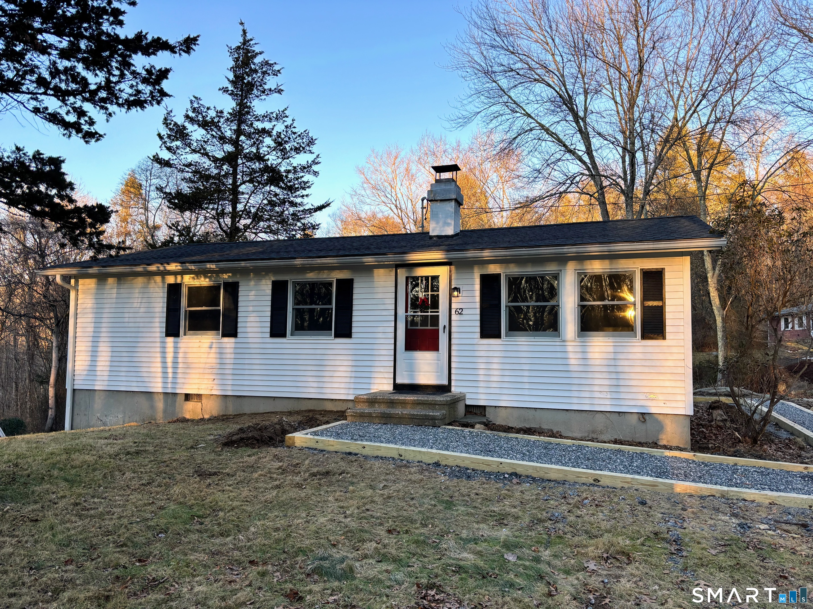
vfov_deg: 53.1
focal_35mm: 26
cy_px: 304
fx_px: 611
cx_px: 406
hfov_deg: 67.3
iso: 50
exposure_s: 1/338
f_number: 1.6
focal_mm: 5.96
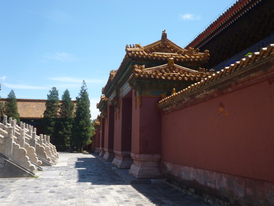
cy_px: 103
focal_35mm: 41
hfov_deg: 45.8
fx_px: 325
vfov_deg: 35.1
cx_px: 137
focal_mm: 7.3
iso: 100
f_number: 3.7
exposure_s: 1/500
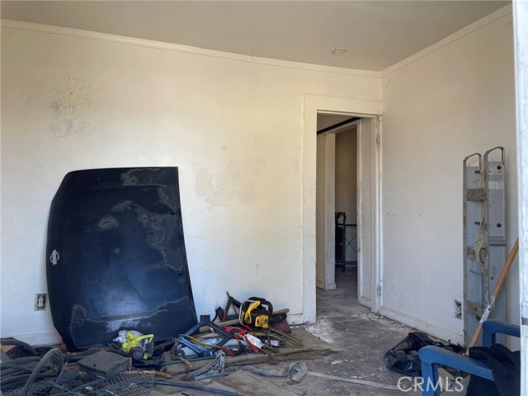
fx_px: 427
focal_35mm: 28
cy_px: 198
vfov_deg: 49.7
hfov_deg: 63.4
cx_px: 264
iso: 50
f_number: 1.8
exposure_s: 1/121
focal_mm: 3.99
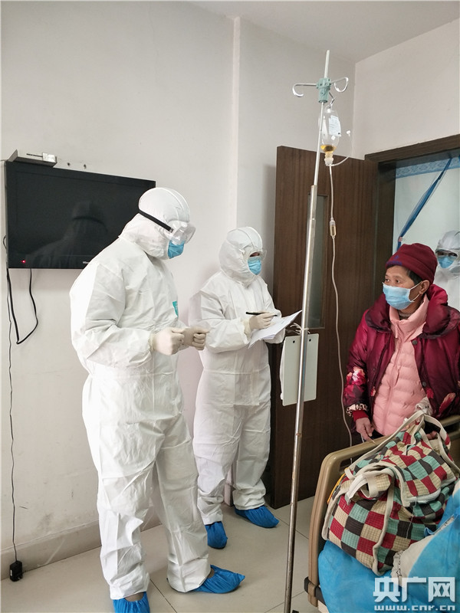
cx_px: 230
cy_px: 306
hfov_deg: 54.9
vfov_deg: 69.4
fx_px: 443
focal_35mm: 25
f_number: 2
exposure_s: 1/33.3
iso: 702
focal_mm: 4.42
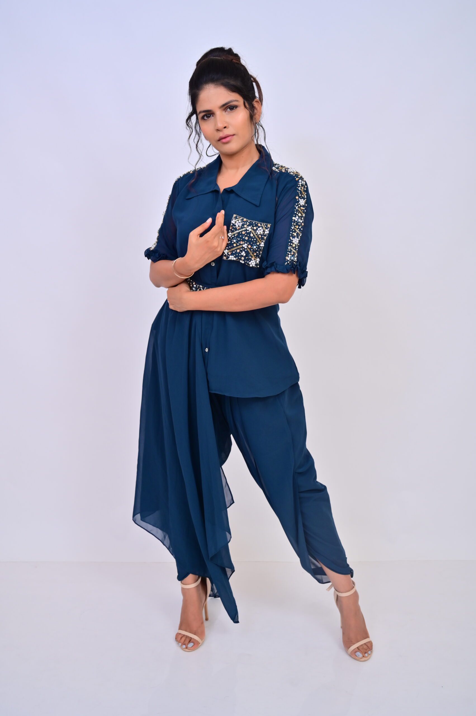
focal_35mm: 41
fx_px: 814
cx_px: 238
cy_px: 358
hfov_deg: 32.6
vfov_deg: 47.4
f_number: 4.5
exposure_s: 1/125
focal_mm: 41
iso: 200
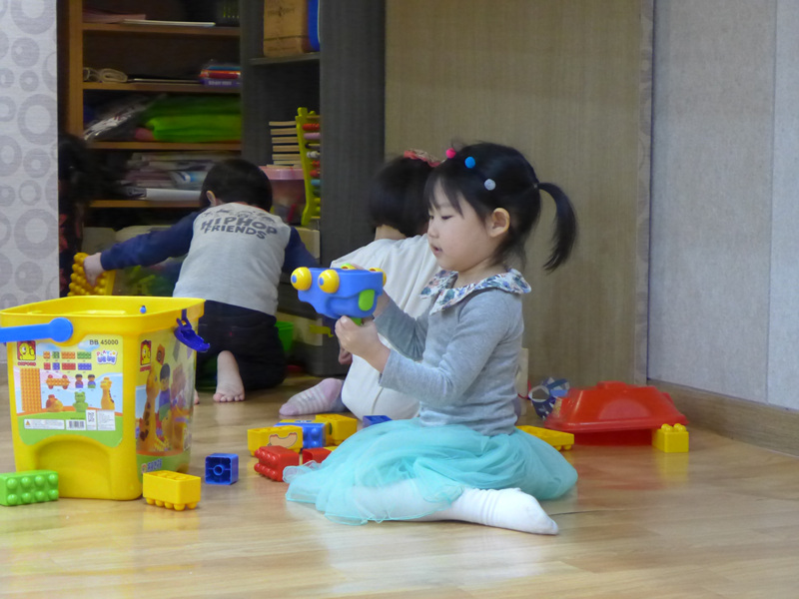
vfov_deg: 16.4
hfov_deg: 21.8
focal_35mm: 90
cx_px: 400
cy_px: 300
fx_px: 2077
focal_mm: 17.7
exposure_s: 1/200
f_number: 2.3
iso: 1600
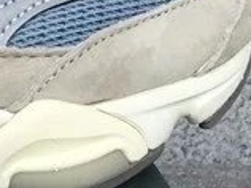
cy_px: 114
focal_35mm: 177
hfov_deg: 10.4
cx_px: -227
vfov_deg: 8.4
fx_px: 1281
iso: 25
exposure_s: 1/395
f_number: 2.4
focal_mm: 3.3
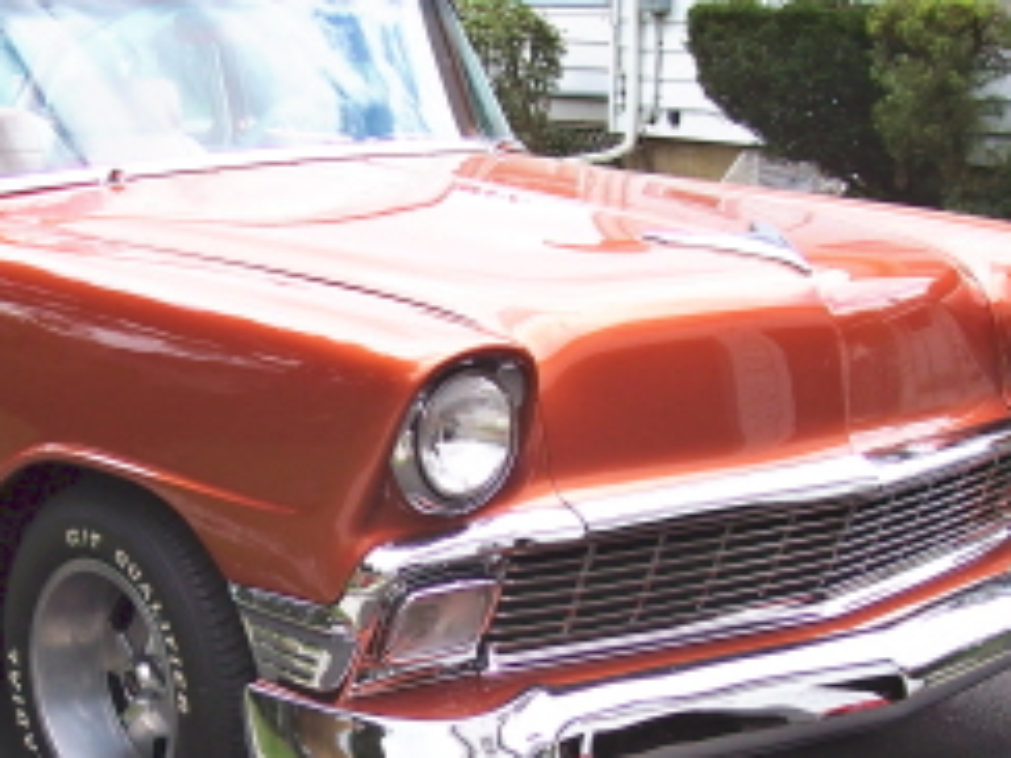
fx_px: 2336
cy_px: 516
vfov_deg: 18.4
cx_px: 253
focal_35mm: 80
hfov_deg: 24.2
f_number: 3.4
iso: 100
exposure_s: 1/180
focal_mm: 8
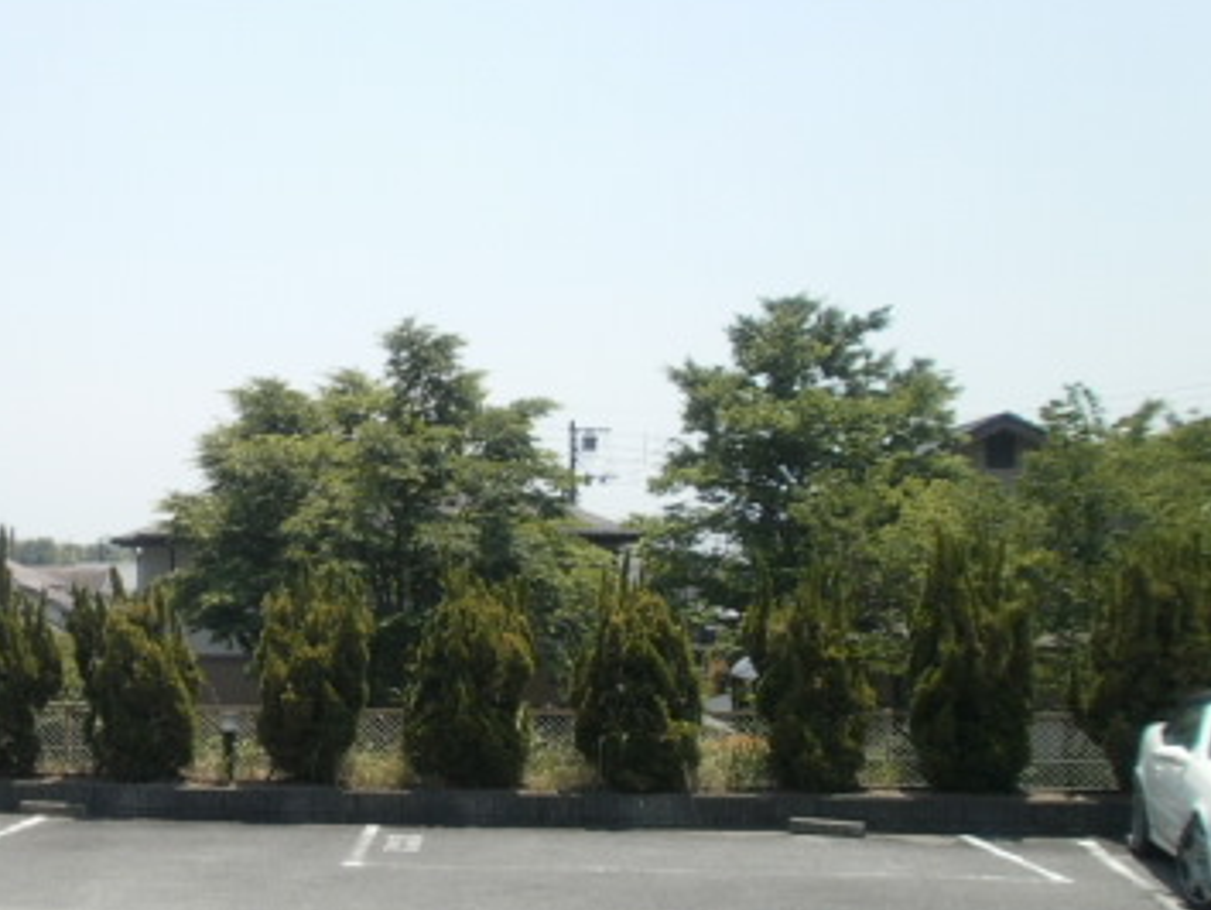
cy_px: 523
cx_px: 174
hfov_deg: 38.3
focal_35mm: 47
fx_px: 1645
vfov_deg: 30.9
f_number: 7.8
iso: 100
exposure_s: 1/200
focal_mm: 4.65
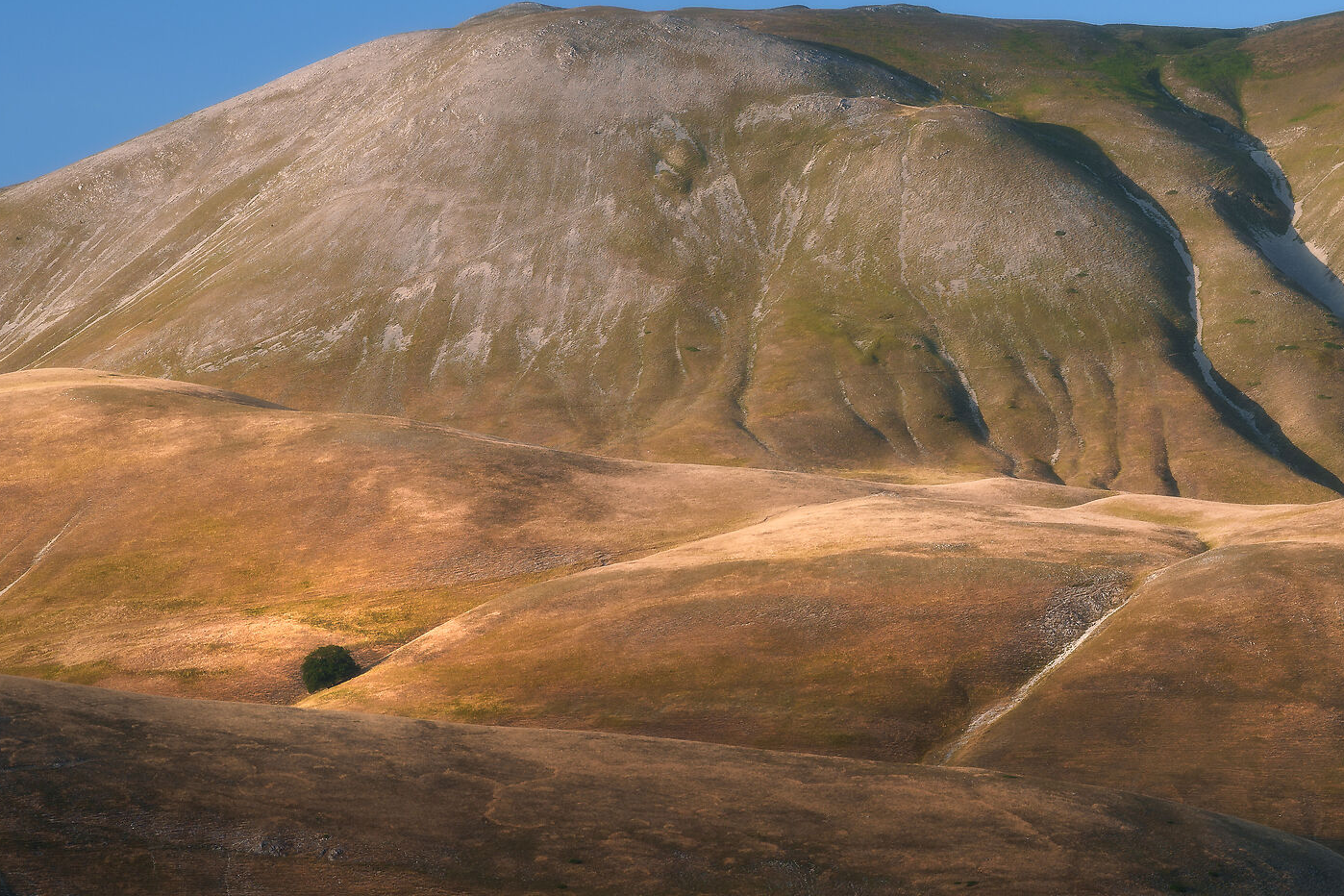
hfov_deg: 12.1
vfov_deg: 8.1
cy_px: 604
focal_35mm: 170
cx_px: 747
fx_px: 6346
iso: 100
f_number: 10
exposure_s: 1/30
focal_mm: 99
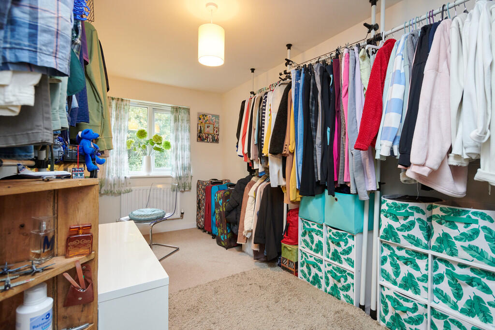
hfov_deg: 93.3
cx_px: 248
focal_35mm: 17
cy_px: 165
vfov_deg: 70.5
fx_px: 234
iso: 640
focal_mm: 17
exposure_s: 1/40
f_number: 7.1
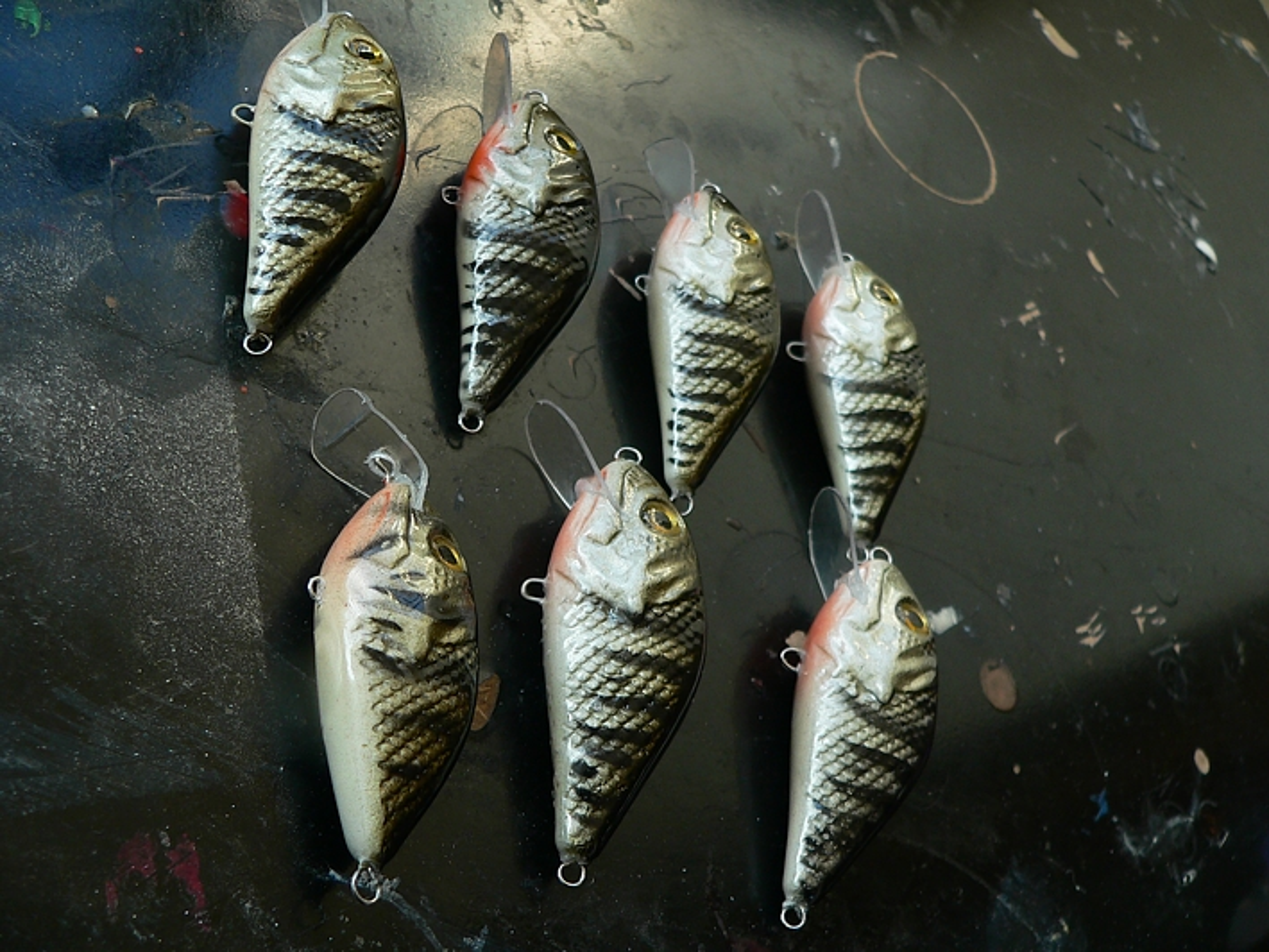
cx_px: 634
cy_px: 476
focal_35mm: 36
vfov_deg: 39.7
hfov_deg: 51.3
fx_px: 1320
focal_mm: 6
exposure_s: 1/100
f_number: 2.8
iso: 100
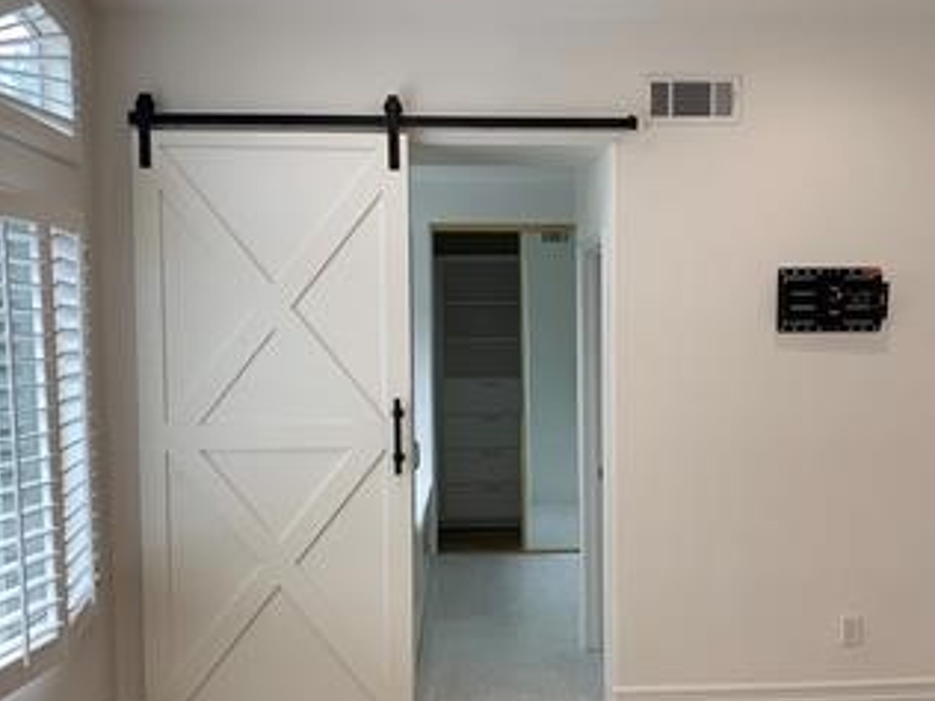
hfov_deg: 50.0
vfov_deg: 38.6
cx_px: 521
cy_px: 404
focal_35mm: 37
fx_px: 999
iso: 40
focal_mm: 4.25
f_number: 1.8
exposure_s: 1/120
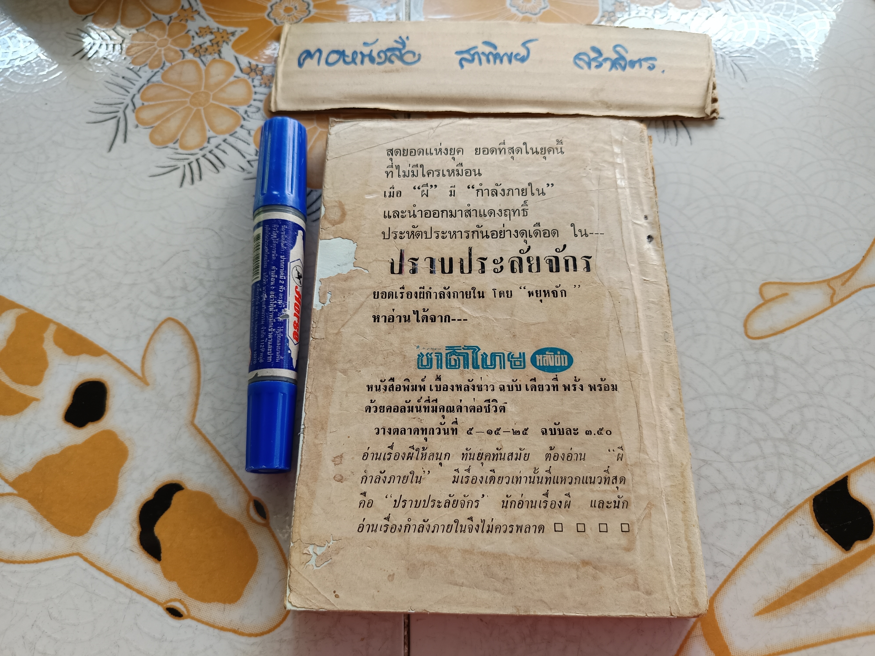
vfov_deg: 56.8
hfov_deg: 71.6
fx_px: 607
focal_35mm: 24
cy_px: 328
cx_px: 438
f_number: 1.7
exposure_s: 1/50
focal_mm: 5.31
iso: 151
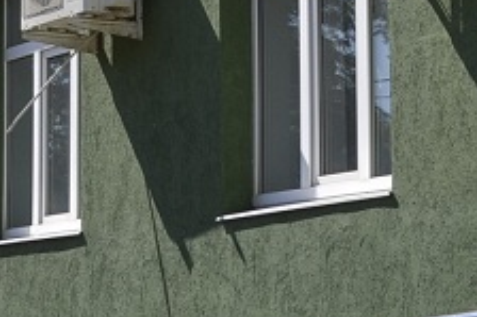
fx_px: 2304
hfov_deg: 11.1
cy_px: -102
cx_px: -332
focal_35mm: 174
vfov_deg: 7.8
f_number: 7.1
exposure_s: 1/200
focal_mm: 26
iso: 100
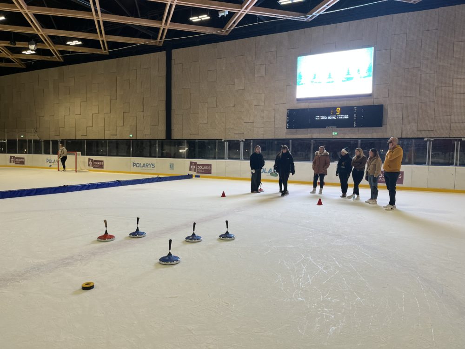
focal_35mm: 26
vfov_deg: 53.1
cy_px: 174
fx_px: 349
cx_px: 232
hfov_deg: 67.3
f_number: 1.6
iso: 80
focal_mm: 5.1
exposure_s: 1/60
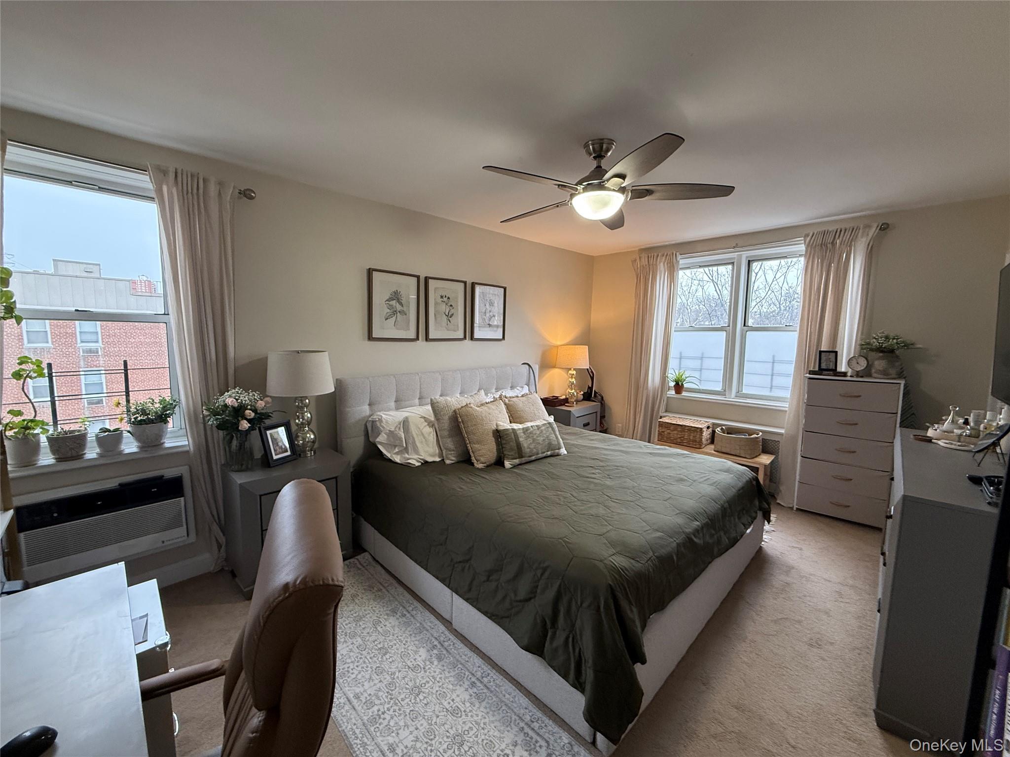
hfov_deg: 102.1
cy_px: 378
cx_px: 505
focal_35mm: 14
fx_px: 408
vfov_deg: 85.7
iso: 320
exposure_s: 1/120
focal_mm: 2.22
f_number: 2.2
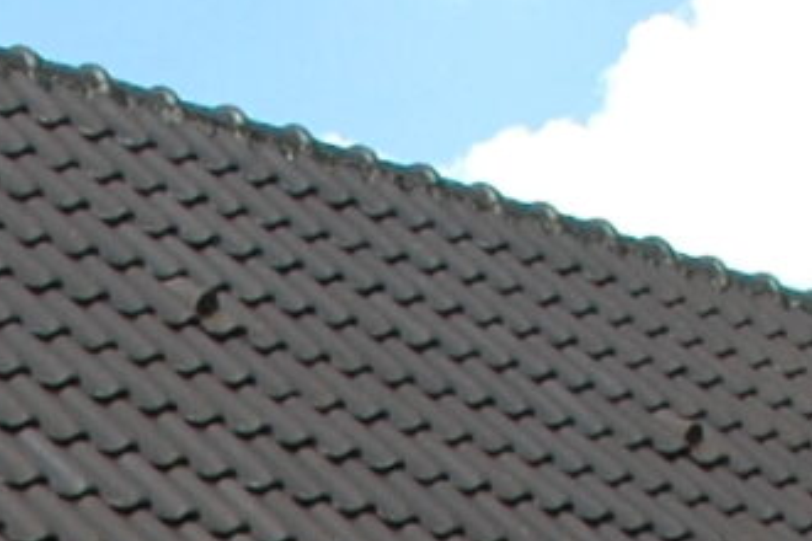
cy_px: 1758
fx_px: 4714
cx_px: -354
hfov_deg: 9.6
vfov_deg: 6.0
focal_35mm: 209
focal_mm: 18
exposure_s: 1/250
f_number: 8
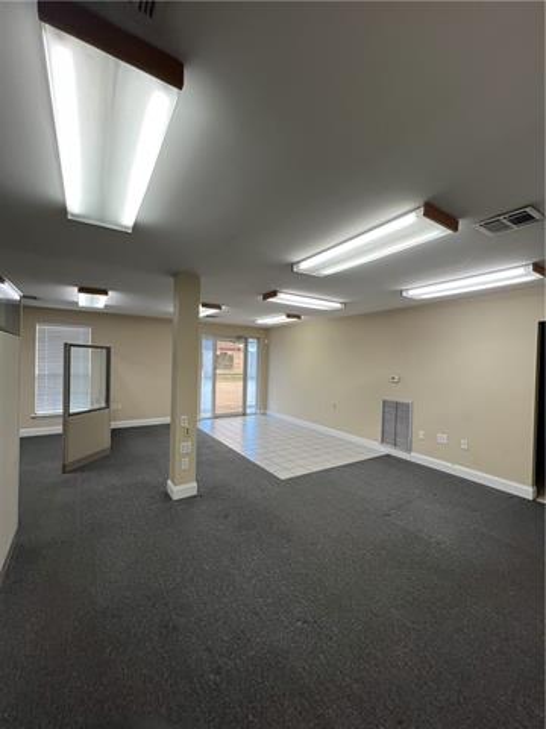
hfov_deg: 89.9
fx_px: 273
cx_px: 273
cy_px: 364
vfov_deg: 106.2
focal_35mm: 13
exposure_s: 1/40
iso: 50
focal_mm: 1.57
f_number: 1.8
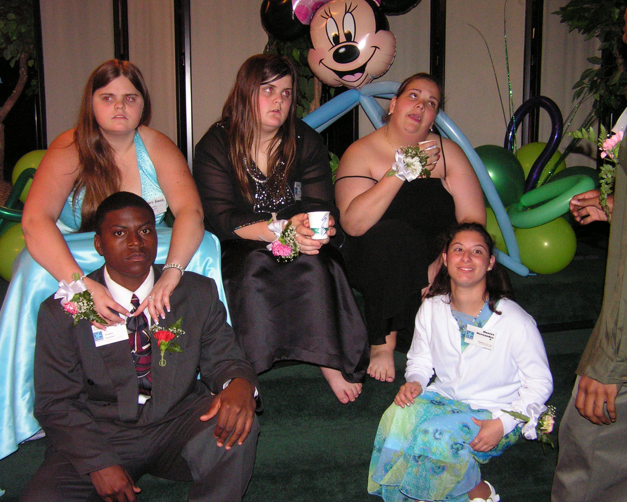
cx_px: 318
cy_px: 250
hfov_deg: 45.8
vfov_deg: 37.3
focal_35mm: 40
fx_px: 742
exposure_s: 1/40
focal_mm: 6.3
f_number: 2.8
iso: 200
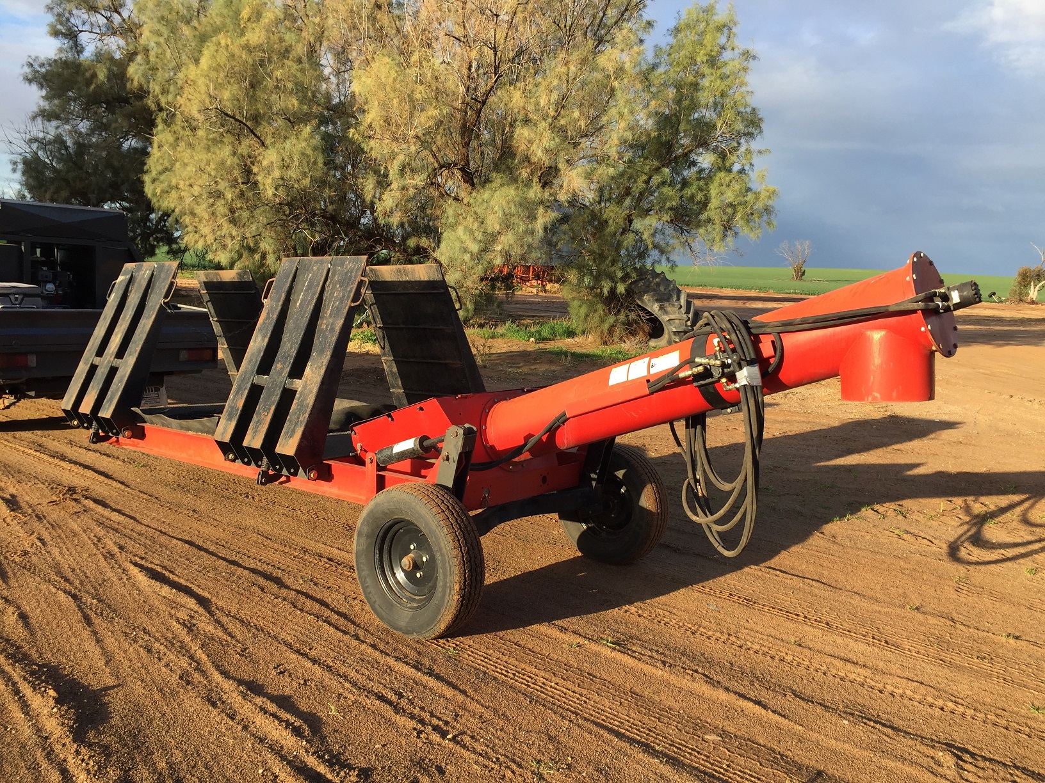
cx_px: 522
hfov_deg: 61.7
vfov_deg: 48.2
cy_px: 392
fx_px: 875
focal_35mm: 29
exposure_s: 1/599
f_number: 2.2
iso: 32
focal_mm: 4.15
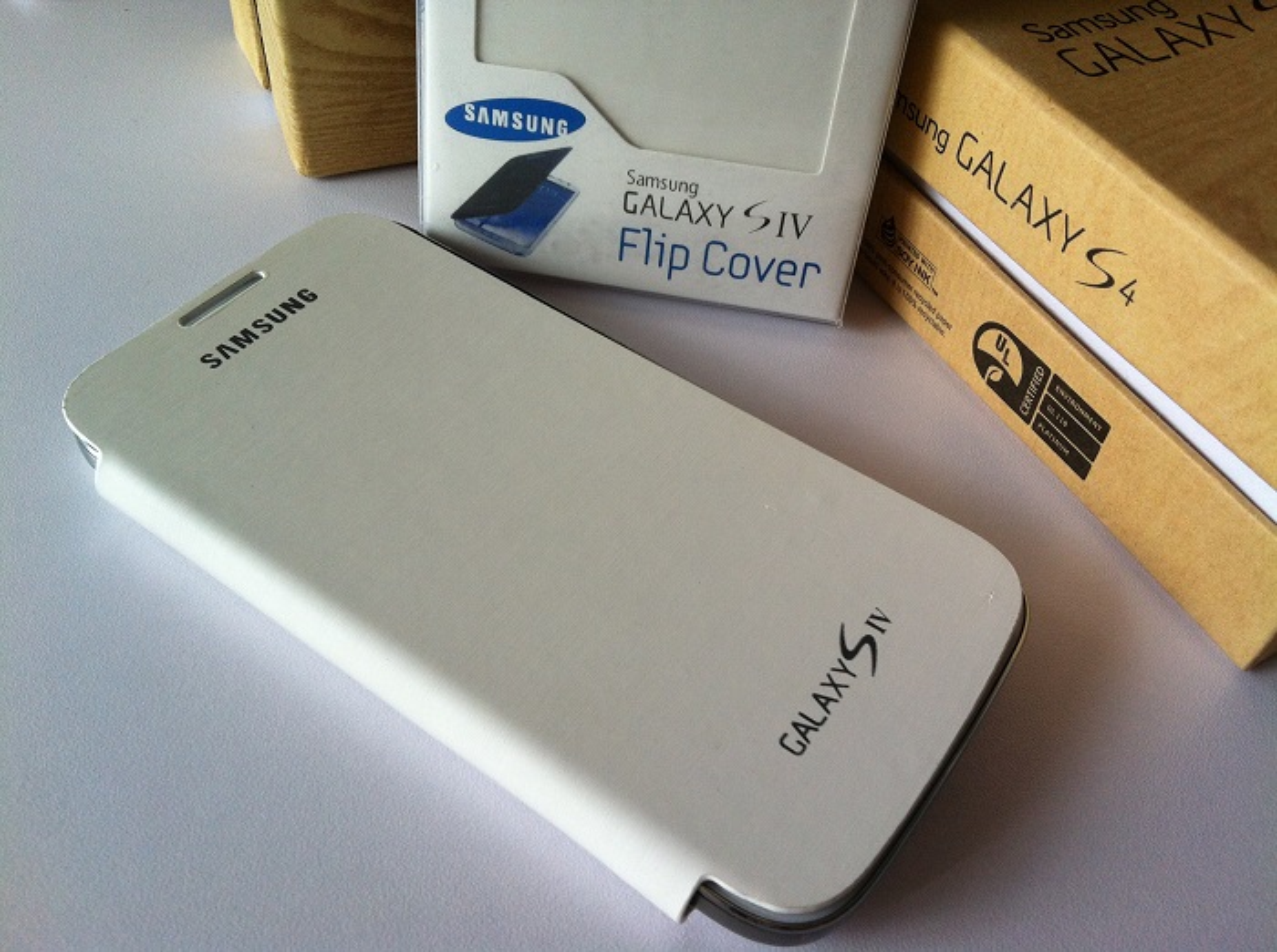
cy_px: 476
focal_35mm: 35
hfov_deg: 52.7
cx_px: 638
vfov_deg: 40.6
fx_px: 1289
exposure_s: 1/120
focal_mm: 3.85
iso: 80
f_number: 2.8
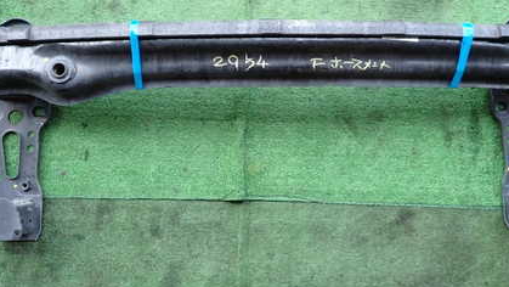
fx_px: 527
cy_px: 108
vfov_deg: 30.3
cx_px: 264
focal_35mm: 39
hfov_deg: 51.6
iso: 100
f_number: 2
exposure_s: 1/200
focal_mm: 4.5
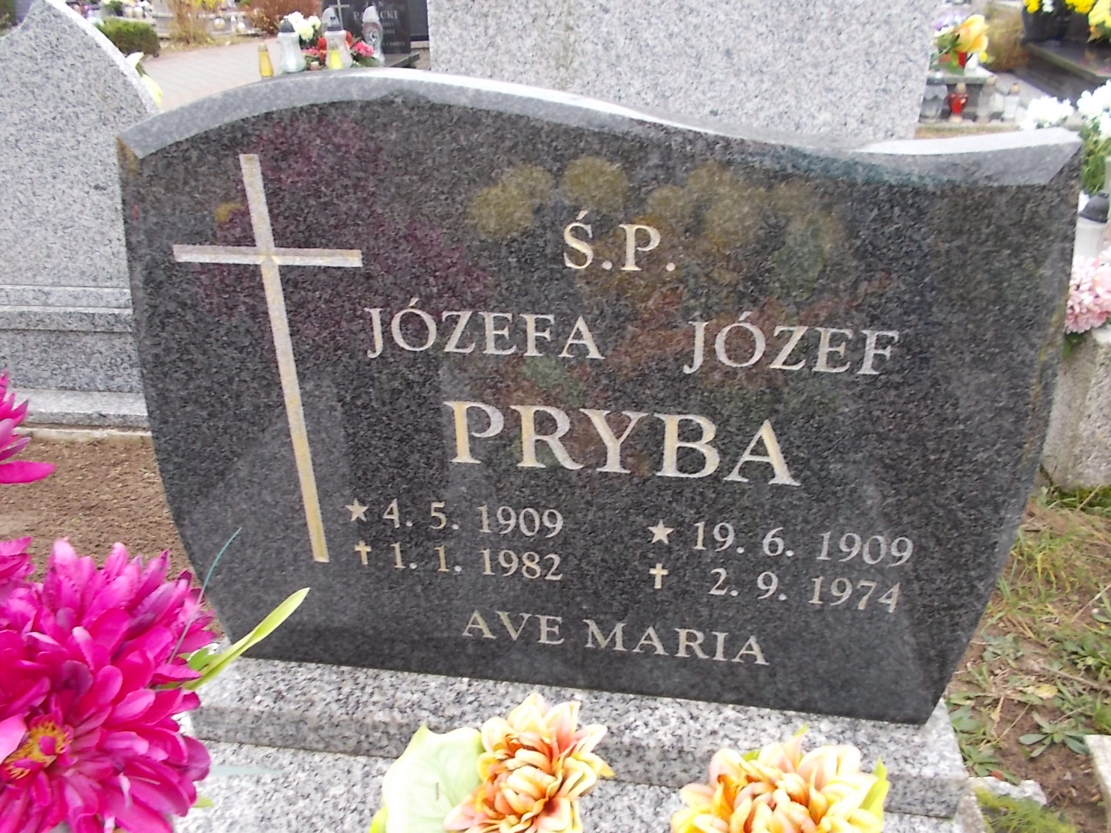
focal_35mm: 28
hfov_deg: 63.5
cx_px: 554
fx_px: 899
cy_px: 426
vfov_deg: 49.7
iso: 80
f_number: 3.2
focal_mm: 4.6
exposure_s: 1/25
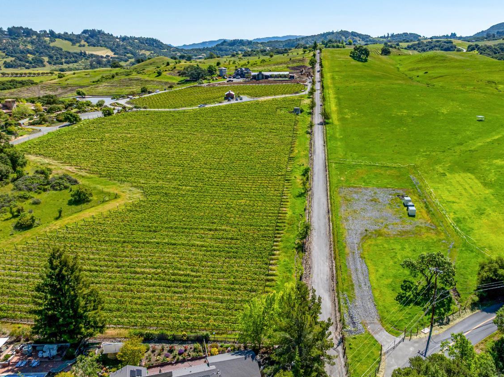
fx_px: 466
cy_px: 208
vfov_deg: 44.0
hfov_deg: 56.1
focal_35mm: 32
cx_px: 318
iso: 140
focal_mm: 12.29
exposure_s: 1/4000
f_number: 2.8
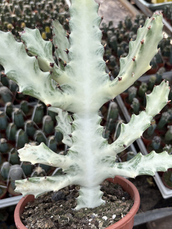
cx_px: 97
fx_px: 258
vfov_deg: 47.9
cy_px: 117
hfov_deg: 36.8
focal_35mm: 39
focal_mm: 5.96
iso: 50
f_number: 1.6
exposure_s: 1/782
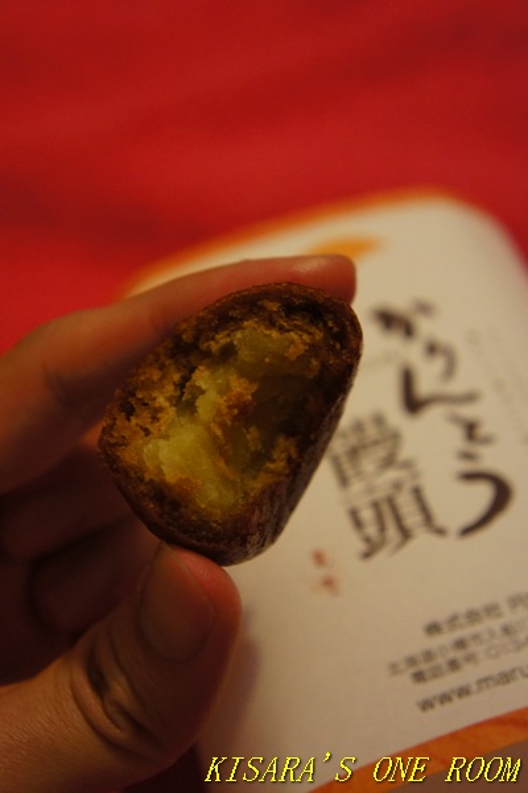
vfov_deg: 33.4
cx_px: 264
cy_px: 396
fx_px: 1321
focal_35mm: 60
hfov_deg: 22.6
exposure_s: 1/25
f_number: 4.5
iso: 1600
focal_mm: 40
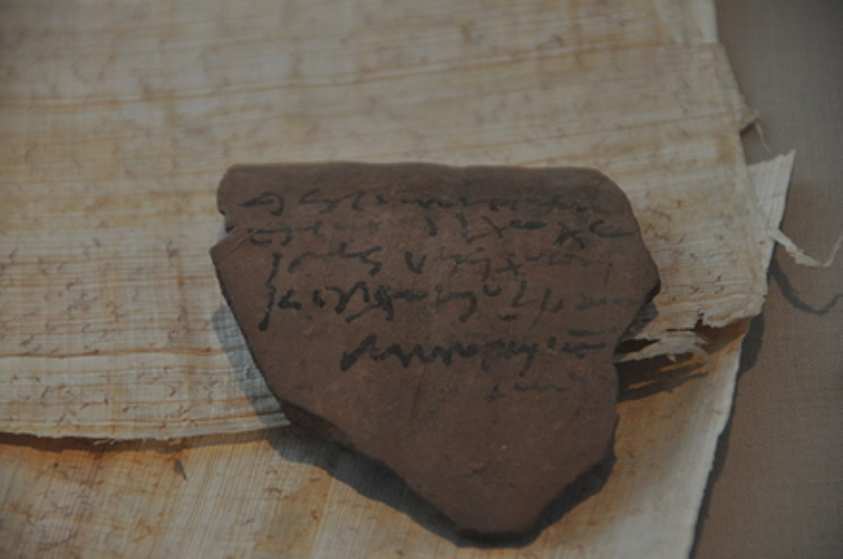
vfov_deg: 4.6
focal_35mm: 300
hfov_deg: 6.9
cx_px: 422
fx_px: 7015
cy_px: 280
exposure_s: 1/125
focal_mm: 200
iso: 1600
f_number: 5.6
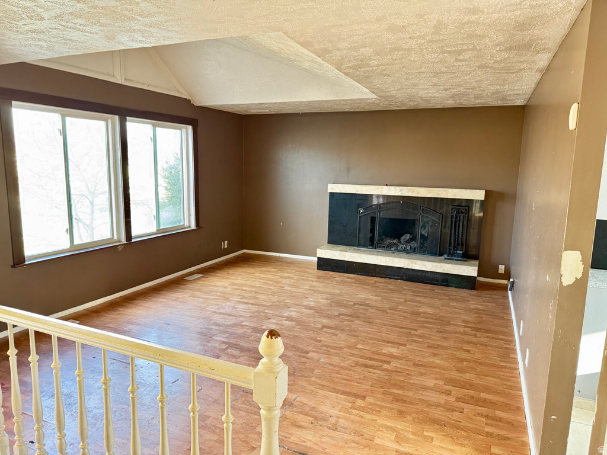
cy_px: 228
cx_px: 304
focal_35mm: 24
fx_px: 421
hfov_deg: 71.6
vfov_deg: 56.8
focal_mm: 6.76
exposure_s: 1/60
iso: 400
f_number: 1.78
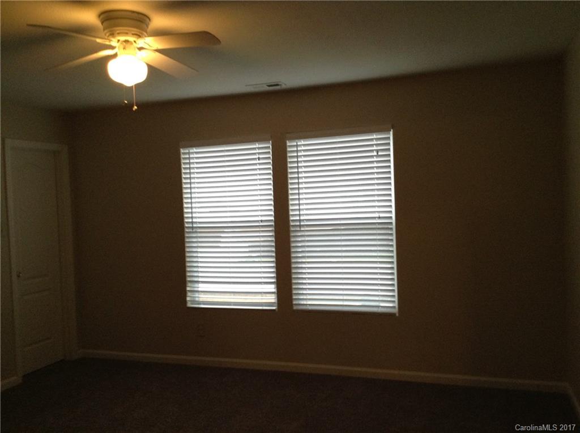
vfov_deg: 42.8
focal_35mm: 33
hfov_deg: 55.4
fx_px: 552
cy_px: 216
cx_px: 290
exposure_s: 1/24
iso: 125
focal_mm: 3.3
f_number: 2.4
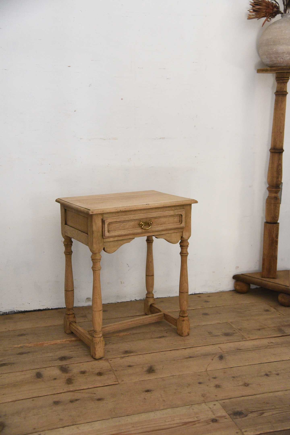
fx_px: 531
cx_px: 145
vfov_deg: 44.5
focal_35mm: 44
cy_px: 218
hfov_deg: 30.5
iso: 5600
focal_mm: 44
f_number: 4
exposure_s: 1/50
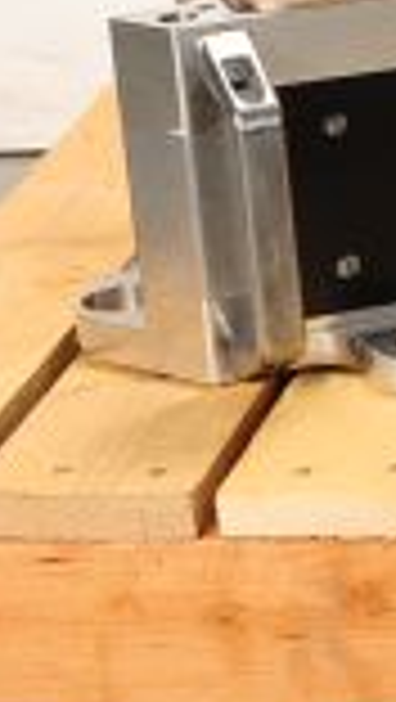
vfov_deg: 10.7
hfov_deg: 5.5
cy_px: 218
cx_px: 1336
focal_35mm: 201
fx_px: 3744
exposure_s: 1/160
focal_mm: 50
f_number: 14
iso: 320
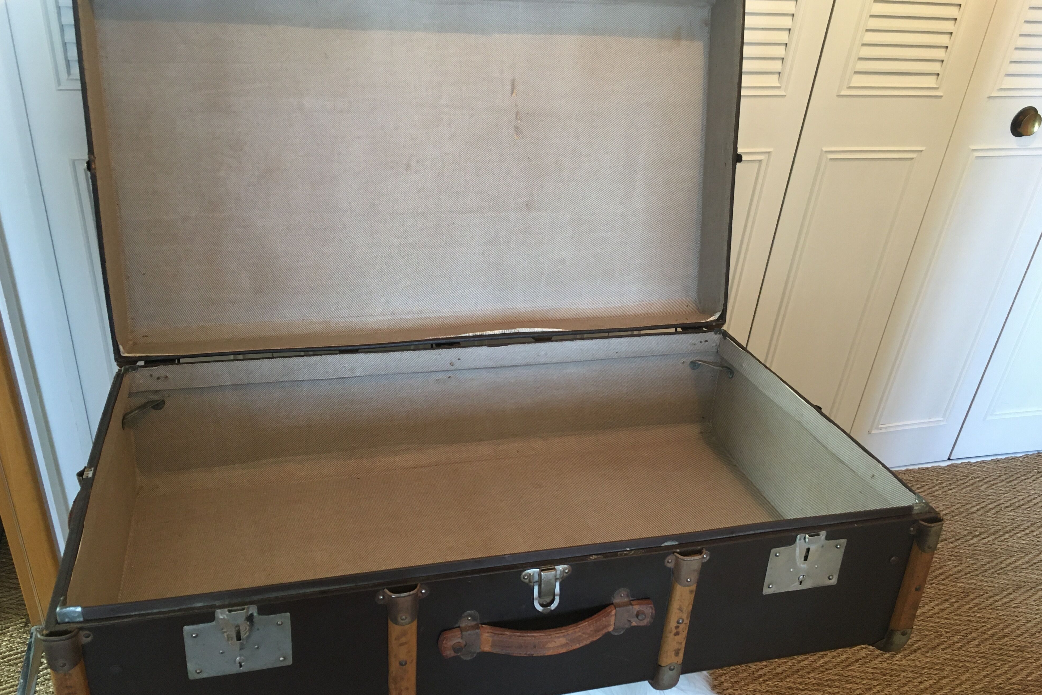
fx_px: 897
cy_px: 360
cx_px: 526
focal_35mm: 31
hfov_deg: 60.3
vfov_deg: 42.3
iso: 160
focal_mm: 4.15
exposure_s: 1/33
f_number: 2.2
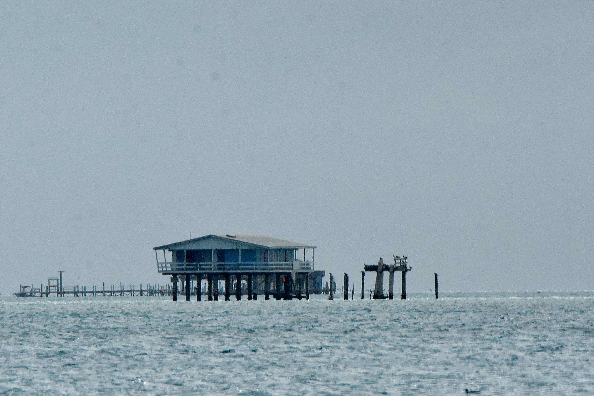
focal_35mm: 900
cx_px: 297
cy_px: 198
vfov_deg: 1.5
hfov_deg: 2.3
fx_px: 14848
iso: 5000
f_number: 13
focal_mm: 600
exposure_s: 1/8000
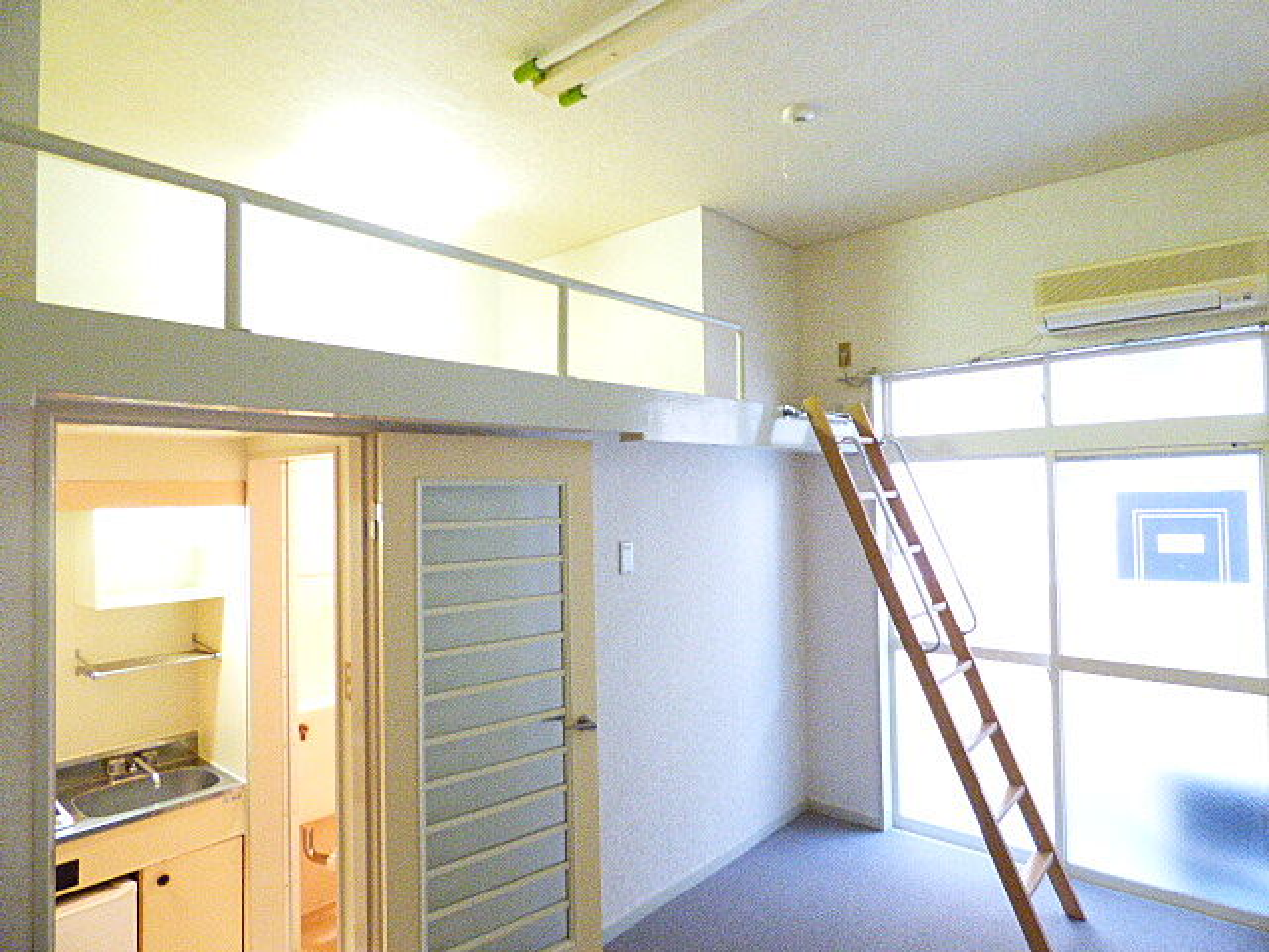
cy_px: 476
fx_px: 733
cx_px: 634
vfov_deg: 66.0
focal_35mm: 20
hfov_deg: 81.7
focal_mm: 3.58
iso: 800
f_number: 2.8
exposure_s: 1/8
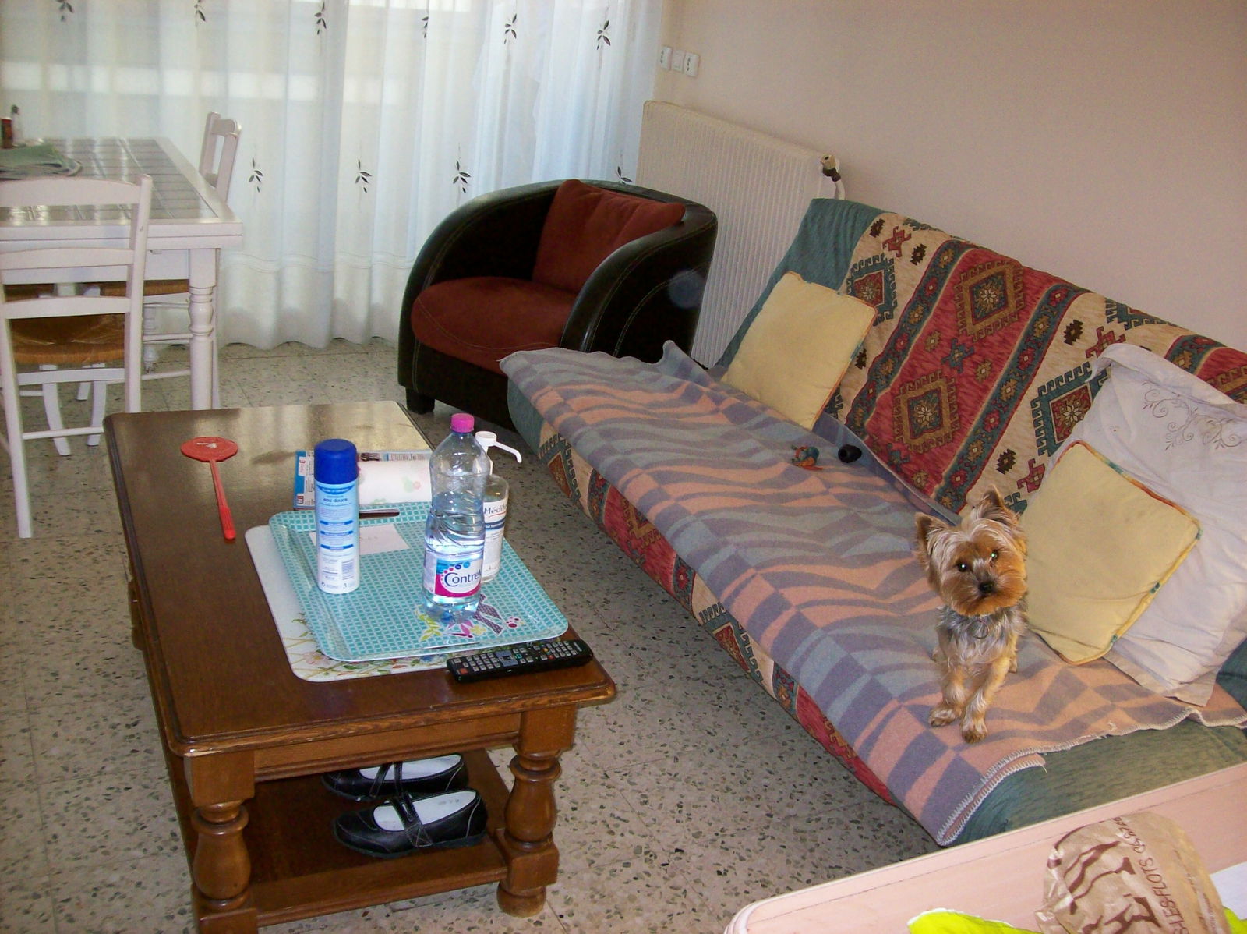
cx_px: 624
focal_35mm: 36
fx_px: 1296
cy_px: 467
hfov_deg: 51.4
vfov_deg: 39.6
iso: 200
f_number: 2.7
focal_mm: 6
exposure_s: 1/64
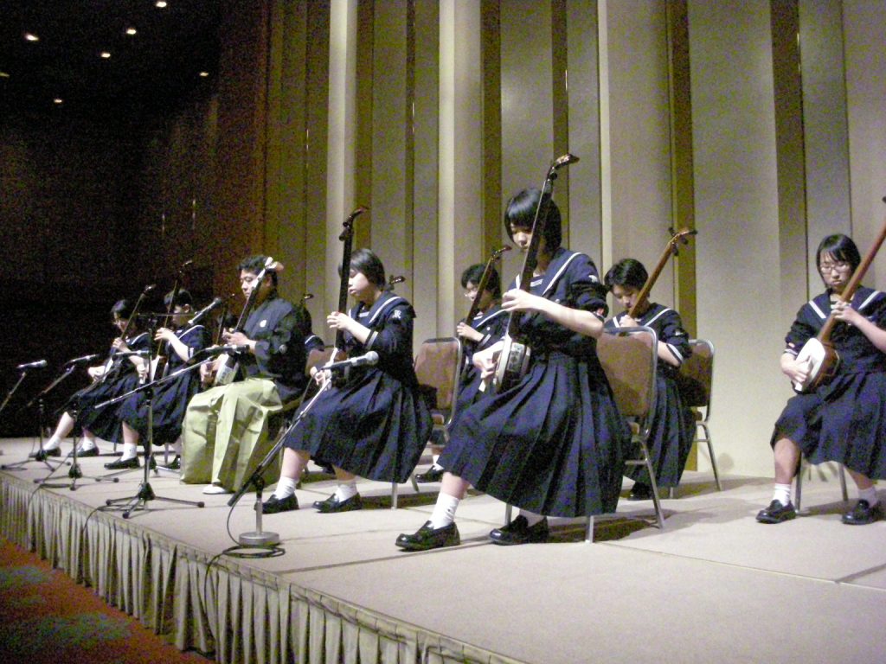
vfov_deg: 40.7
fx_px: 896
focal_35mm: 35
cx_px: 443
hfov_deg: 52.6
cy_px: 332
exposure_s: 1/131
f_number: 2.8
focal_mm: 5.8
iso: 1460
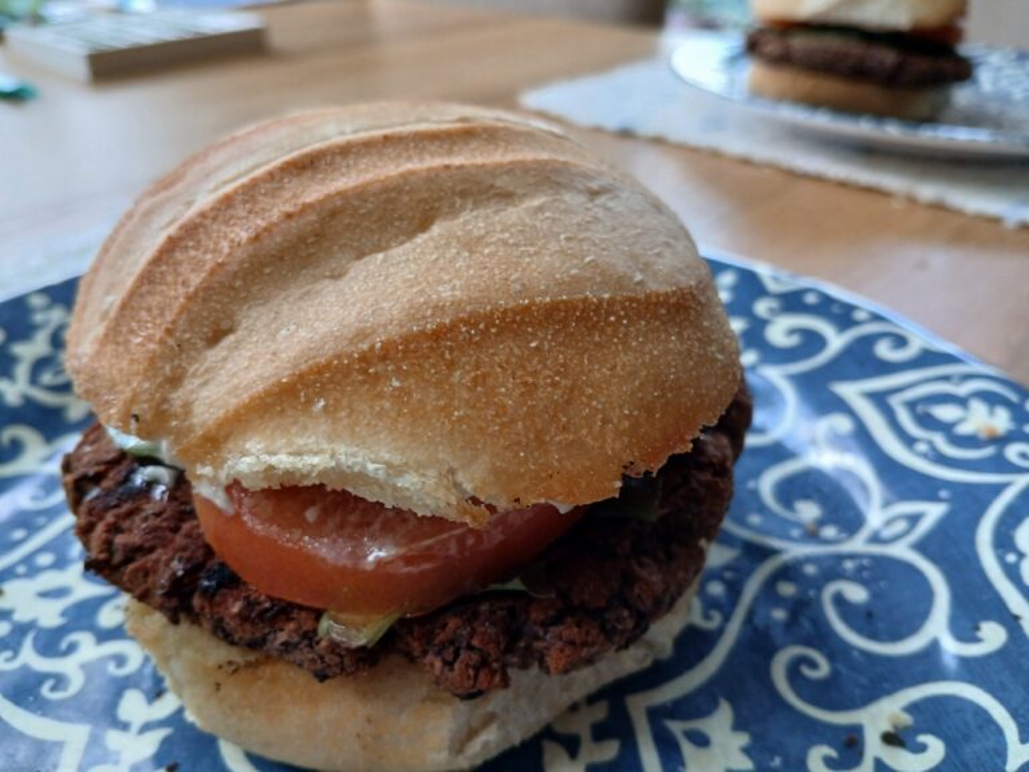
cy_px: 386
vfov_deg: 53.1
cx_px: 514
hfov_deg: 67.3
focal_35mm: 26
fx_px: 773
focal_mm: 3.98
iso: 200
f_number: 1.8
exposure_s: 1/60
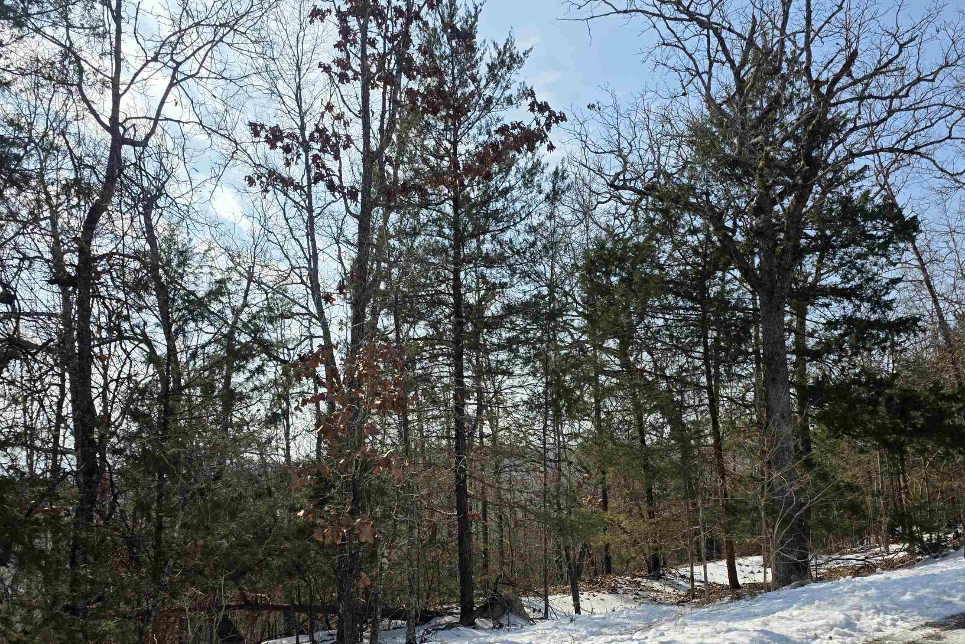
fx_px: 885
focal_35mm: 33
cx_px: 511
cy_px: 431
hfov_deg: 57.2
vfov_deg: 39.5
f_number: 1.7
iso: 80
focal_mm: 6.3
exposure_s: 1/6809
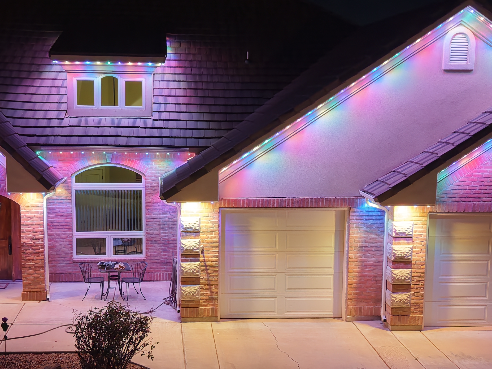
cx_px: 203
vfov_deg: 27.5
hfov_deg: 36.1
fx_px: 753
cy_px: 188
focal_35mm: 53
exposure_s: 1/6.25
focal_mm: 8.67
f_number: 1.8
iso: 1970
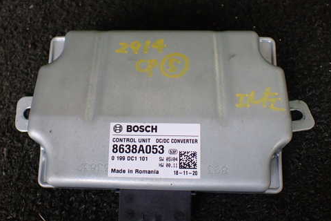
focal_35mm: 39
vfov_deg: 34.2
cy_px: 115
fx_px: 359
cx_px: 150
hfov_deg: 49.5
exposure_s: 1/125
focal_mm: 5.4
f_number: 2.3
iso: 125
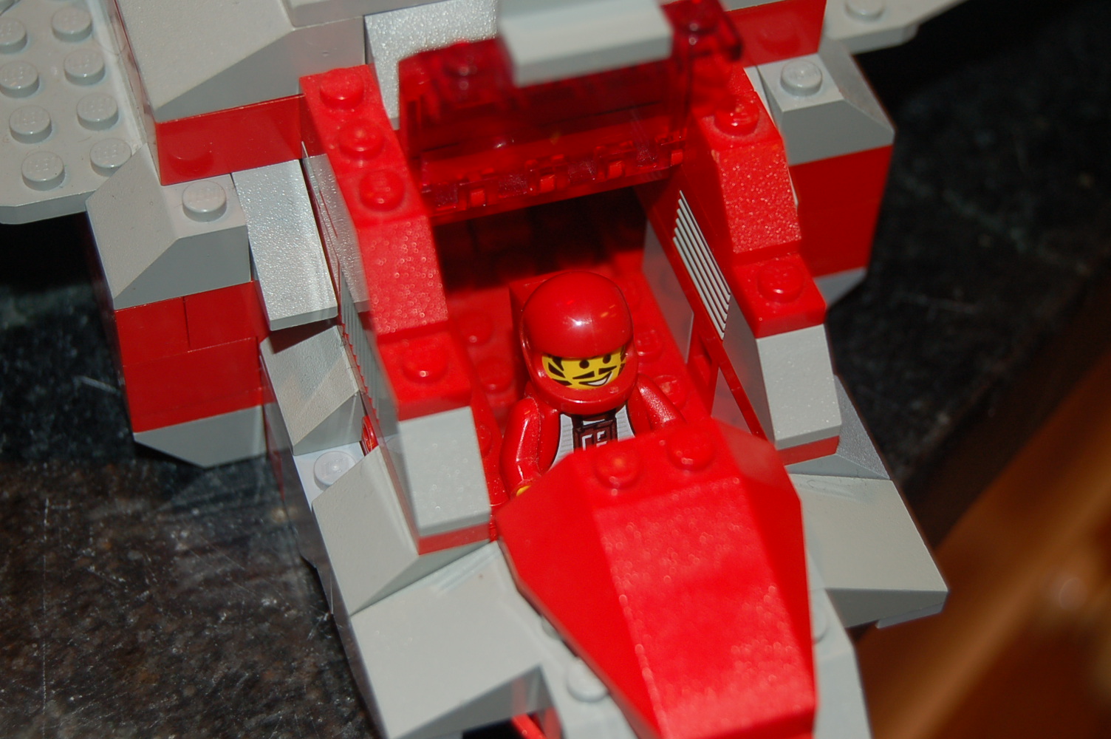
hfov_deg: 26.0
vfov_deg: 17.5
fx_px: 2405
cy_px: 370
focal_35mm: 78
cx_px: 556
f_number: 5.6
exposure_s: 1/60
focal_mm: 52
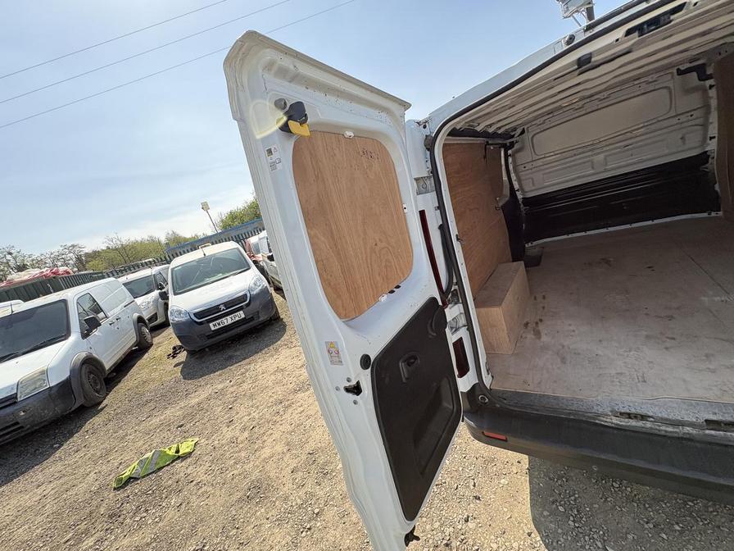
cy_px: 276
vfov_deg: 85.7
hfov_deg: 102.1
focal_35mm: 14
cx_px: 367
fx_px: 297
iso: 64
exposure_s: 1/582
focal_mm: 2.22
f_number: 2.2
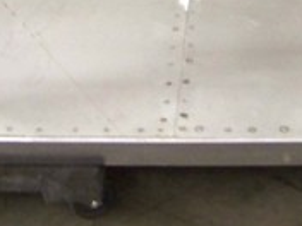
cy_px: -104
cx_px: 264
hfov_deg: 13.7
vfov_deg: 10.1
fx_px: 1248
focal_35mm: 143
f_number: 2.8
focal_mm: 5.85
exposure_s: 1/13
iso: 400
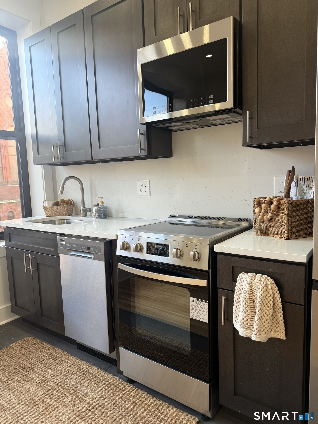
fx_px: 294
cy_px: 212
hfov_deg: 56.8
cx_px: 159
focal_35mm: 24
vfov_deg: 71.6
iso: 80
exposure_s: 1/121
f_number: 1.78
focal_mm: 6.76
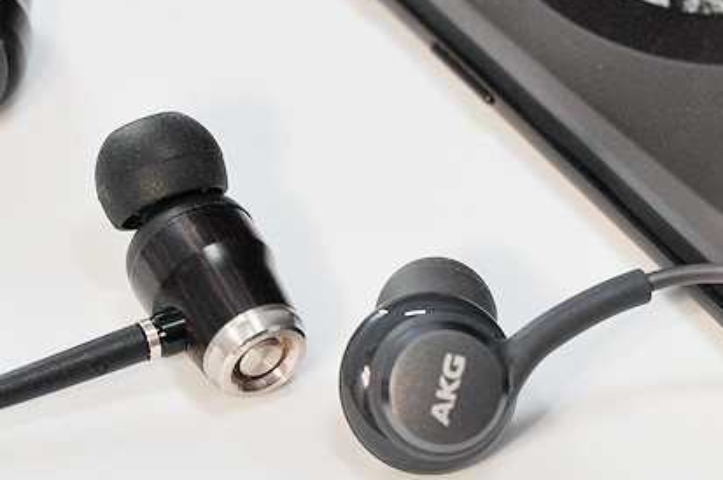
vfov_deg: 10.5
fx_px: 2612
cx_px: 336
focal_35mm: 130
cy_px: 224
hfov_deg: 15.8
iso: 200
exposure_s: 1/80
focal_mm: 35
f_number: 4.5
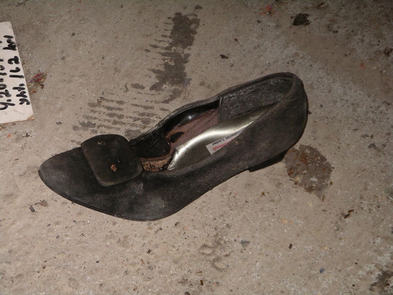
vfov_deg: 9.5
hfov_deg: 12.7
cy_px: 148
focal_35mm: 156
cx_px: 196
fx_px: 1771
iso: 200
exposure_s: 1/100
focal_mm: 32.5
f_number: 4.4
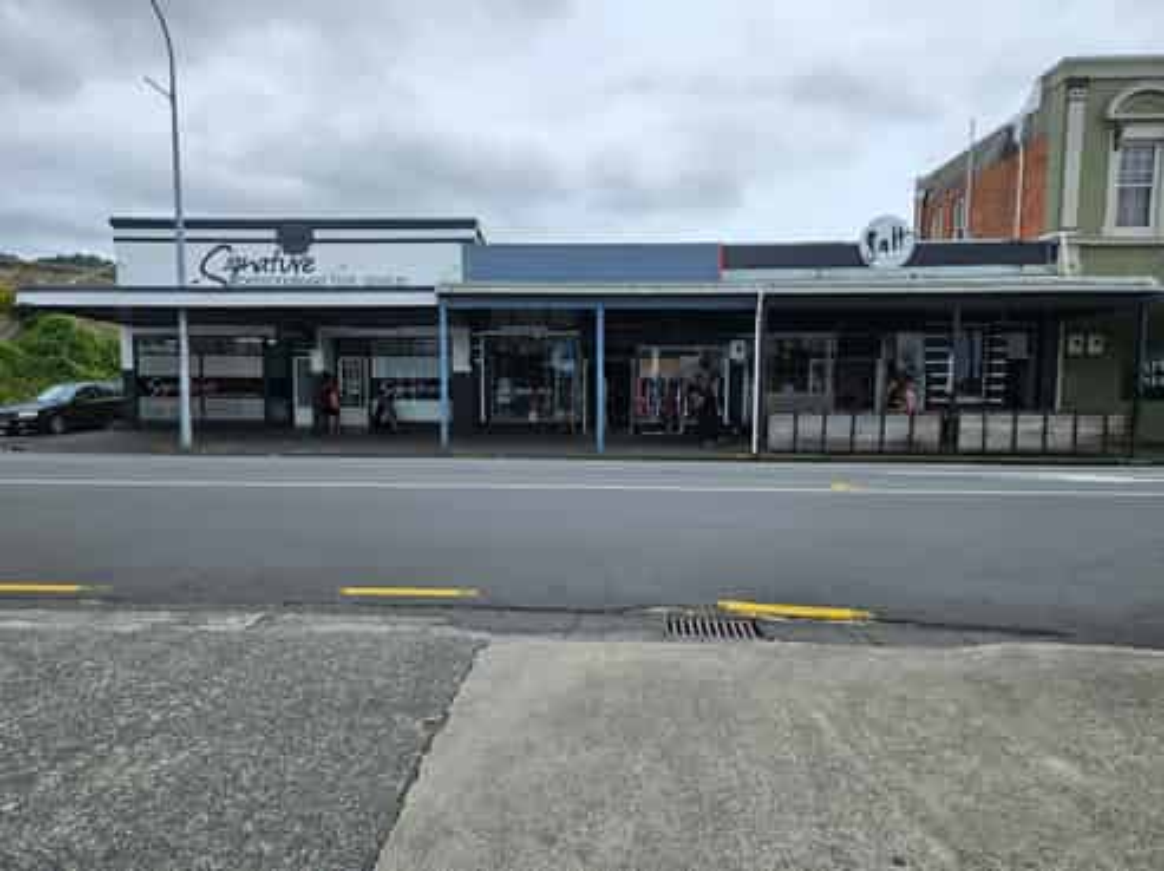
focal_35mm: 23
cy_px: 436
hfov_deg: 74.0
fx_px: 773
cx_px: 582
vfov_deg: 58.8
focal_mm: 5.4
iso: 25
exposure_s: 1/2600
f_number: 1.8
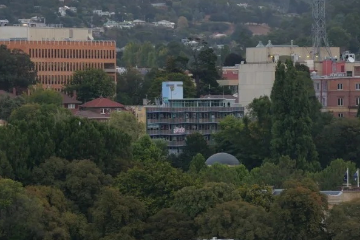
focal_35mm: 358
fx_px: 3579
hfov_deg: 5.7
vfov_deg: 3.8
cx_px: 339
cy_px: 278
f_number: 6.2
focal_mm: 131
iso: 800
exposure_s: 1/160
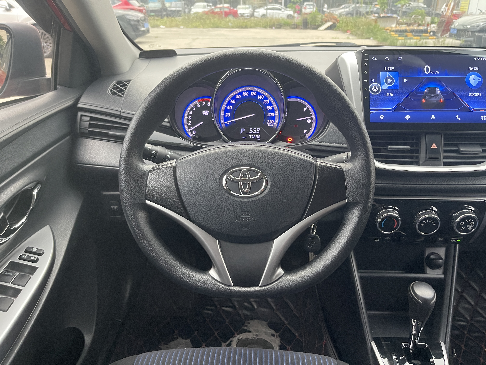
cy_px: 182
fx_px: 365
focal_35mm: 26
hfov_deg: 67.3
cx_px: 243
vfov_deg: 53.1
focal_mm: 5.1
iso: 500
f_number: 1.6
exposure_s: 1/58
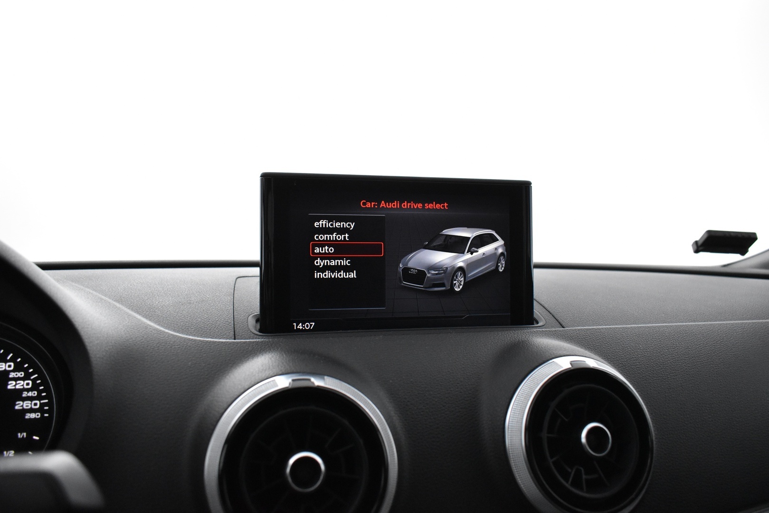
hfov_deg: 67.4
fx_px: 577
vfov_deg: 47.9
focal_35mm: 27
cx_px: 384
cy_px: 256
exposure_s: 1/60
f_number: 4
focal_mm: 18
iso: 3200
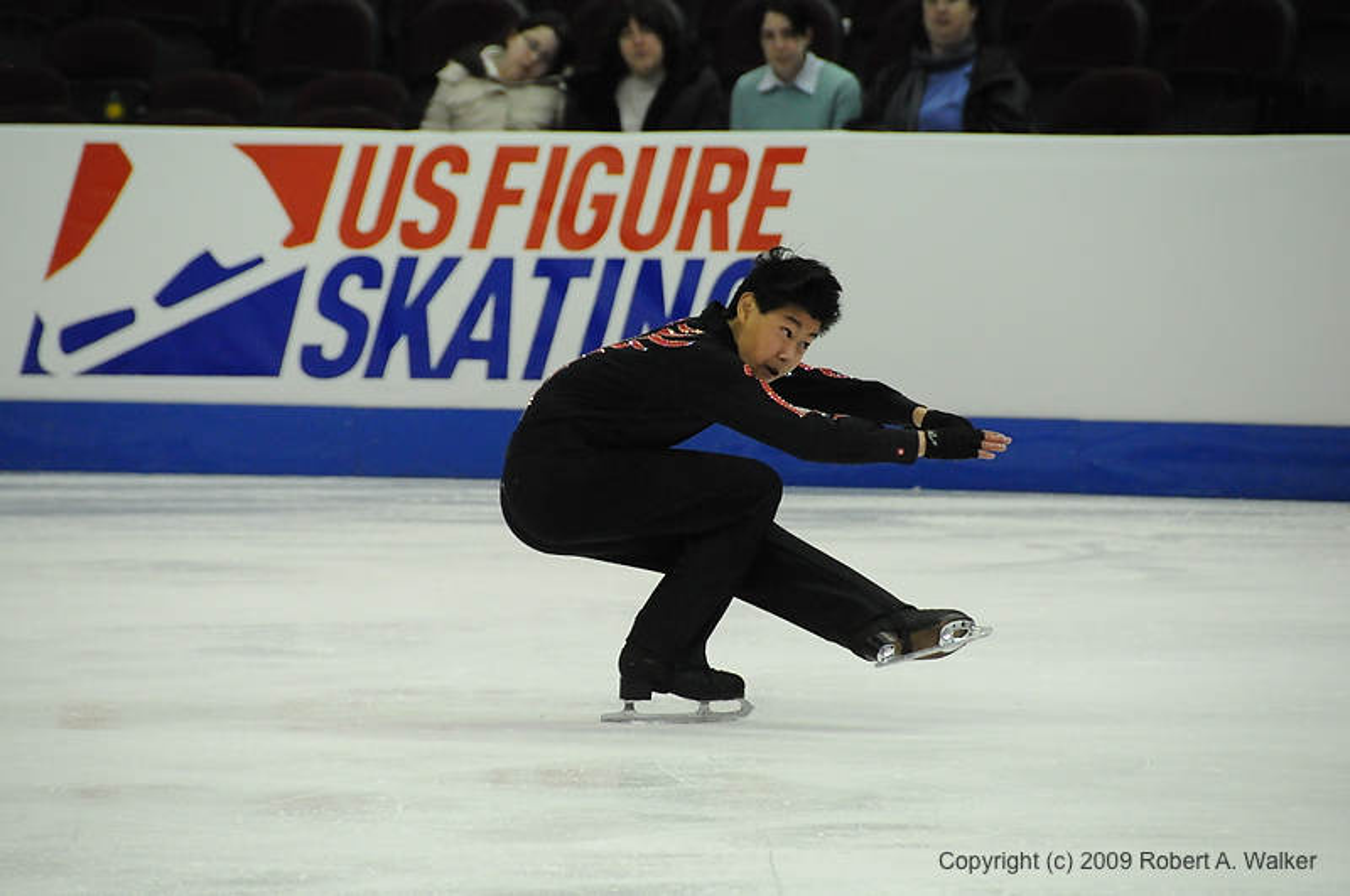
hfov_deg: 6.9
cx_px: 675
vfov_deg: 4.6
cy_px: 448
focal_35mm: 300
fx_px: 11234
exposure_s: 1/1000
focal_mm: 200
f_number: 5.6
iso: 3200
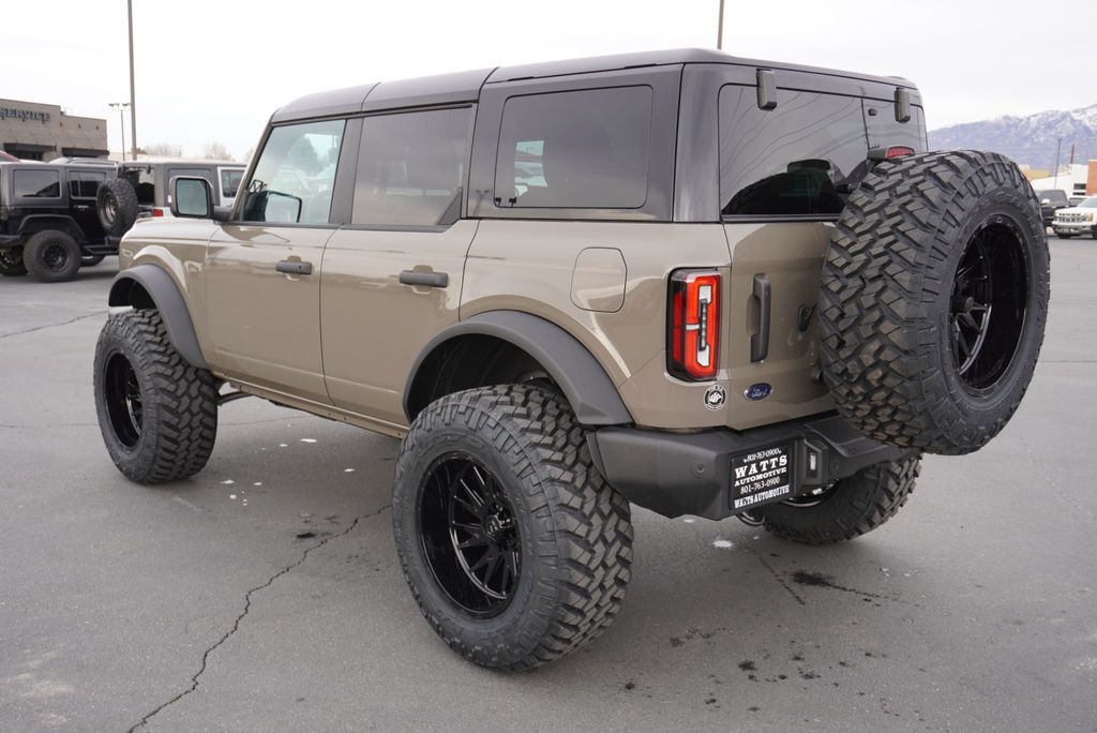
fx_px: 1052
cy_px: 366
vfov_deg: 38.4
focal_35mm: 34
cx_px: 548
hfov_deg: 55.1
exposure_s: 1/80
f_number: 4.5
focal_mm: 23
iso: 100
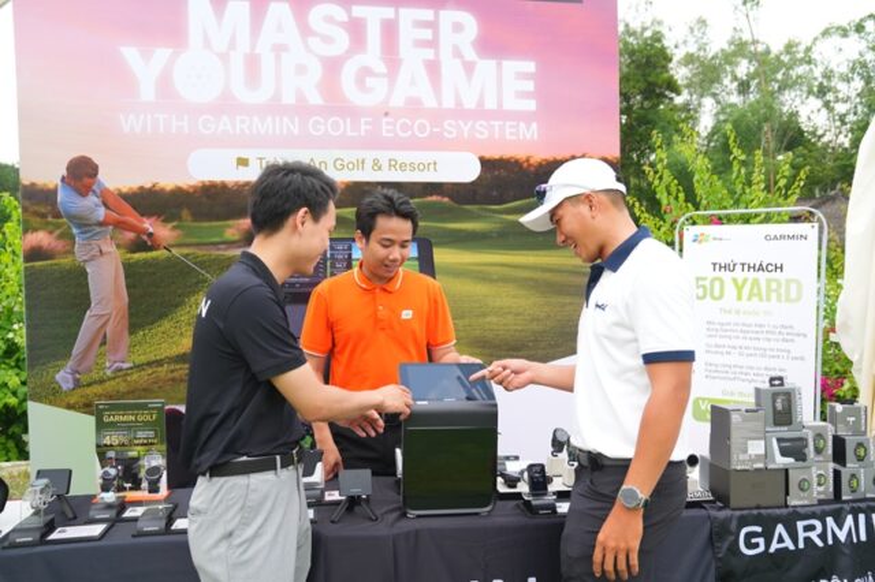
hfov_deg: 63.7
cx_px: 438
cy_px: 291
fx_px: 704
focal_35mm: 29
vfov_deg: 44.9
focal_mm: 29
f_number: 4
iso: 200
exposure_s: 1/320
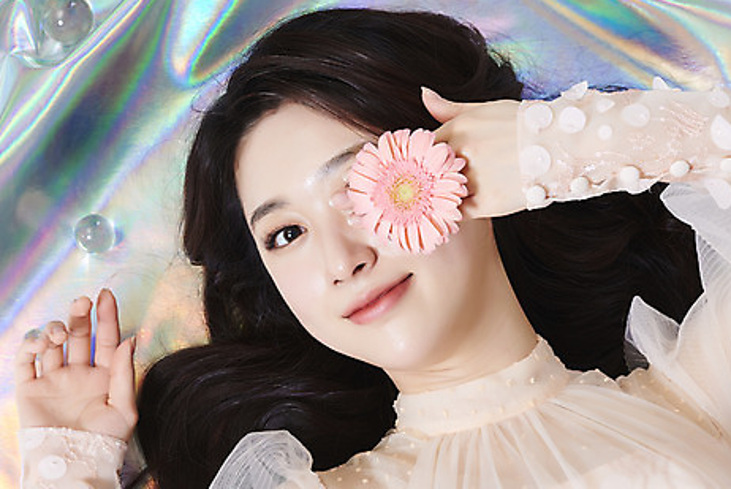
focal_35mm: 136
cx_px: 297
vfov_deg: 10.1
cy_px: 248
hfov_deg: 15.1
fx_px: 2764
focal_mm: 105
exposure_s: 1/125
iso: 64
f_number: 11
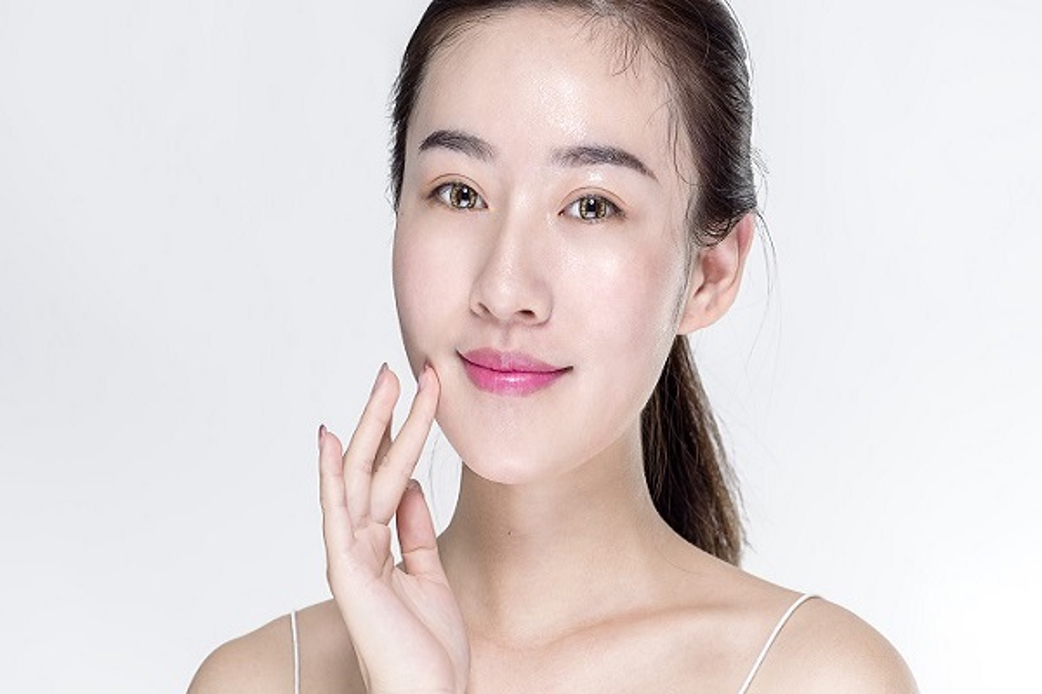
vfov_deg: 13.0
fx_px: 3039
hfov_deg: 19.5
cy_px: 347
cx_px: 521
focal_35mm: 105
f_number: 8
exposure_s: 1/125
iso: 64
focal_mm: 105
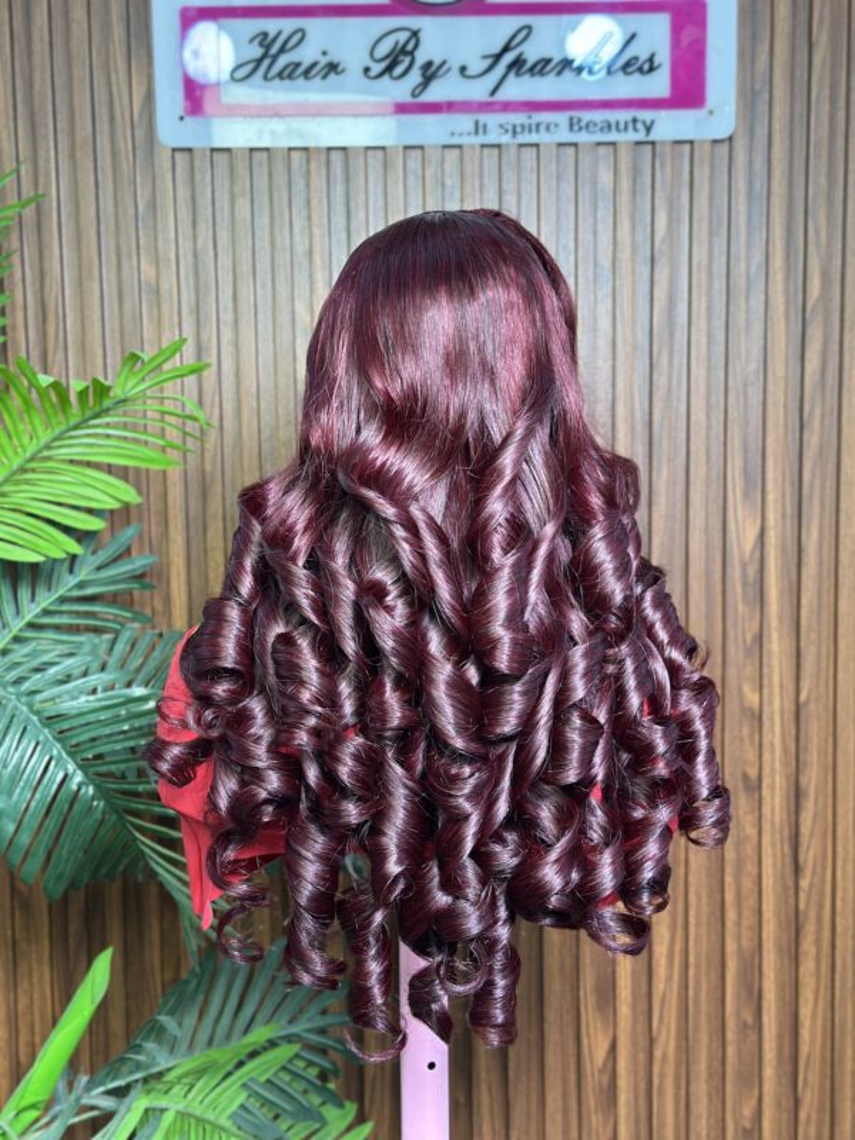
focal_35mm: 48
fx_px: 1581
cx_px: 428
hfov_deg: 30.3
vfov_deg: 39.7
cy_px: 570
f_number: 1.78
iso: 160
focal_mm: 6.86
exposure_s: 1/100
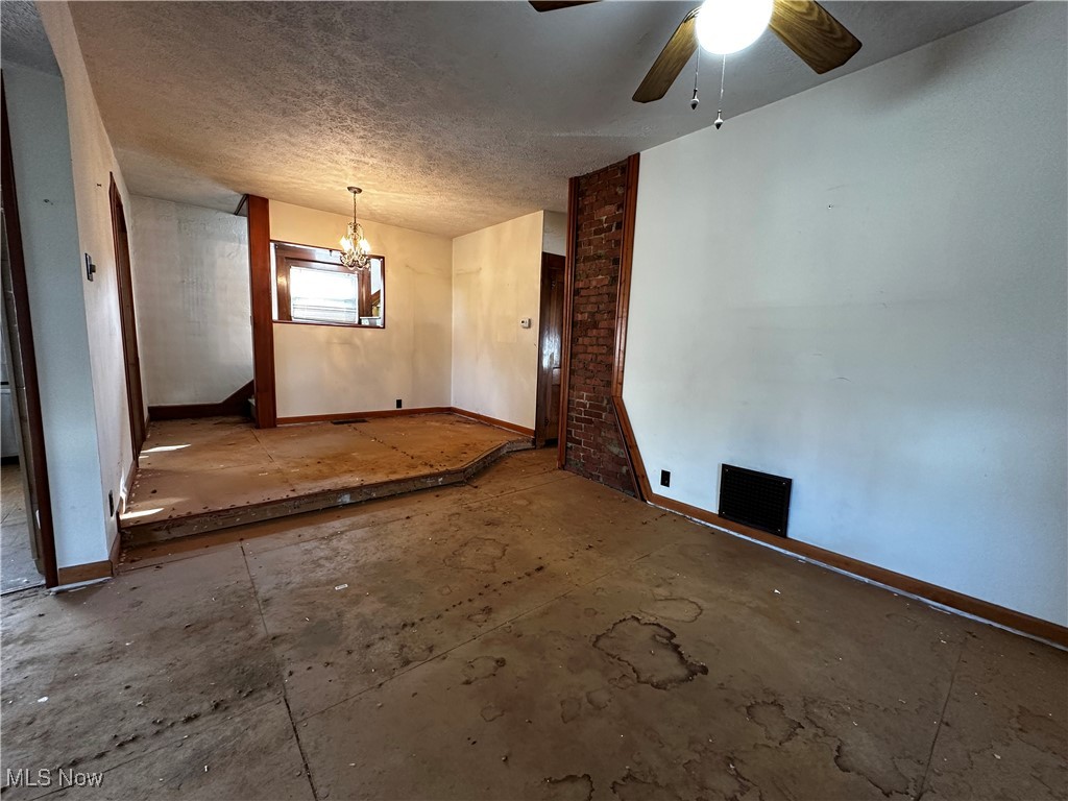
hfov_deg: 102.1
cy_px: 400
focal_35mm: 14
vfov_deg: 85.7
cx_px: 534
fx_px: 432
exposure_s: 1/60
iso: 250
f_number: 2.2
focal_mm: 2.22
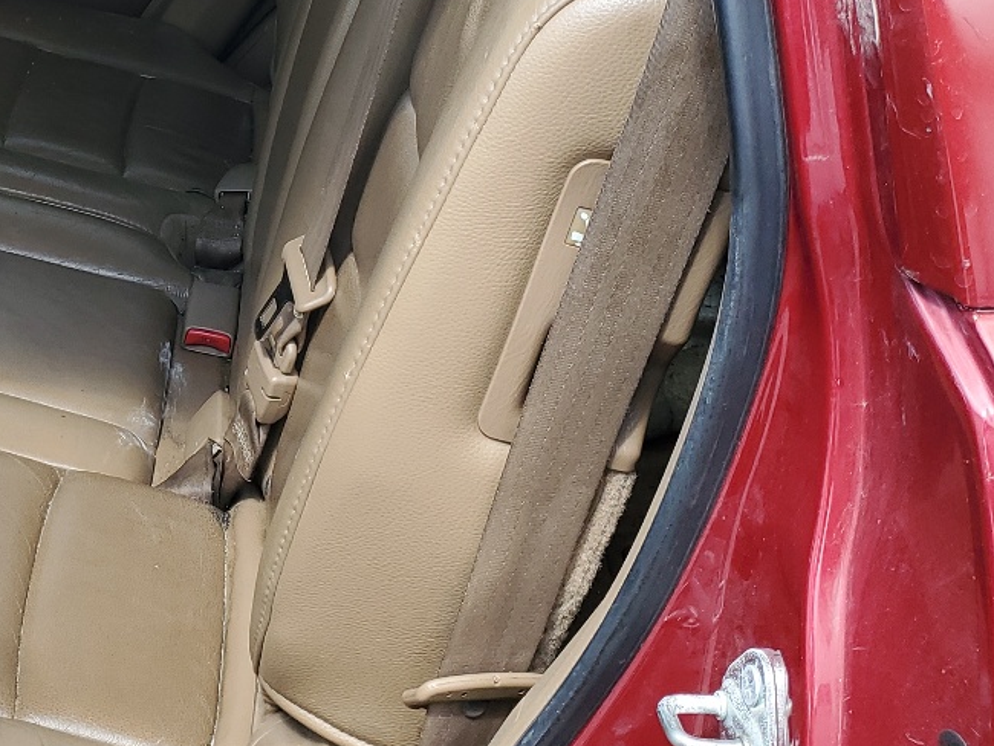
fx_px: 1838
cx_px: 67
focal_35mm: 64
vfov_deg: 22.7
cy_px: 179
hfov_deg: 28.8
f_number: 1.5
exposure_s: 1/417
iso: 50
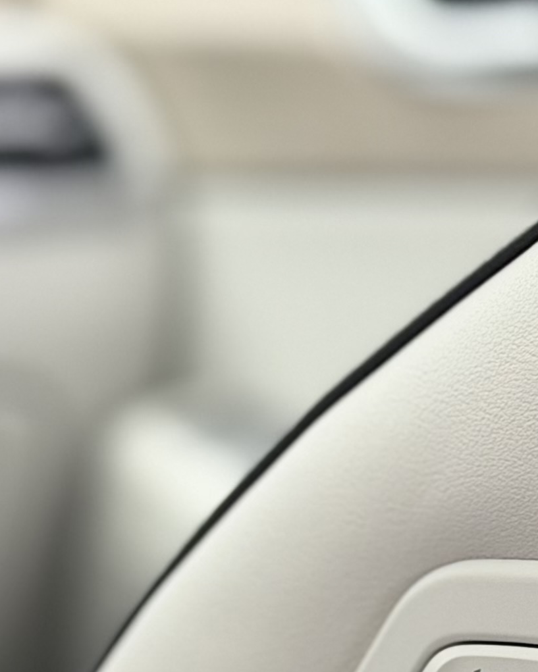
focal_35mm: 185
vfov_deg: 10.3
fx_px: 3682
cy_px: 725
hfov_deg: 8.3
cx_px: 430
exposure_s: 1/50
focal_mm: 6.76
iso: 250
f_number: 1.78
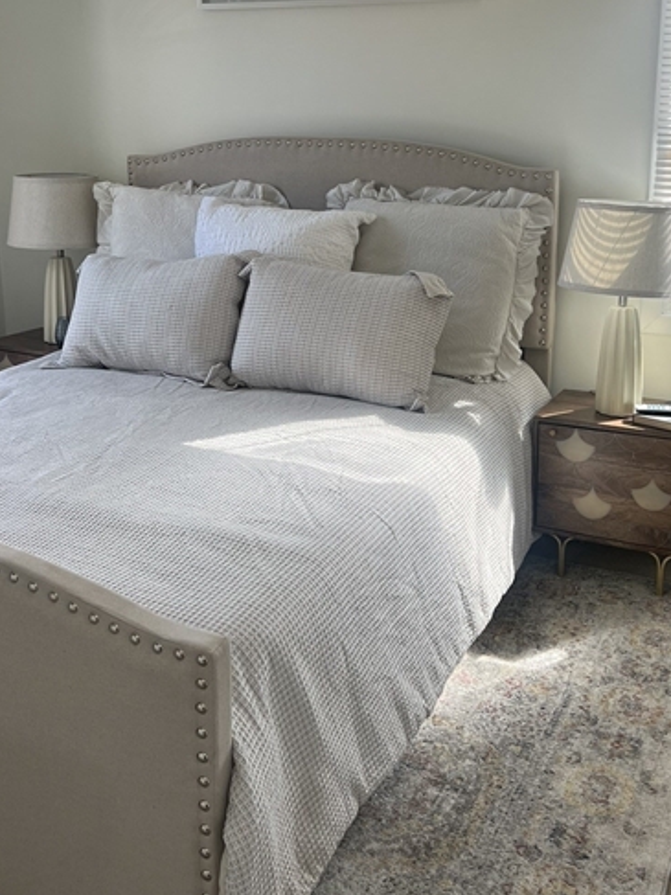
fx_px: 1060
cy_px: 334
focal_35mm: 41
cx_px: 358
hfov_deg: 35.1
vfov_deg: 45.4
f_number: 1.5
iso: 50
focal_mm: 5.7
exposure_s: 1/344
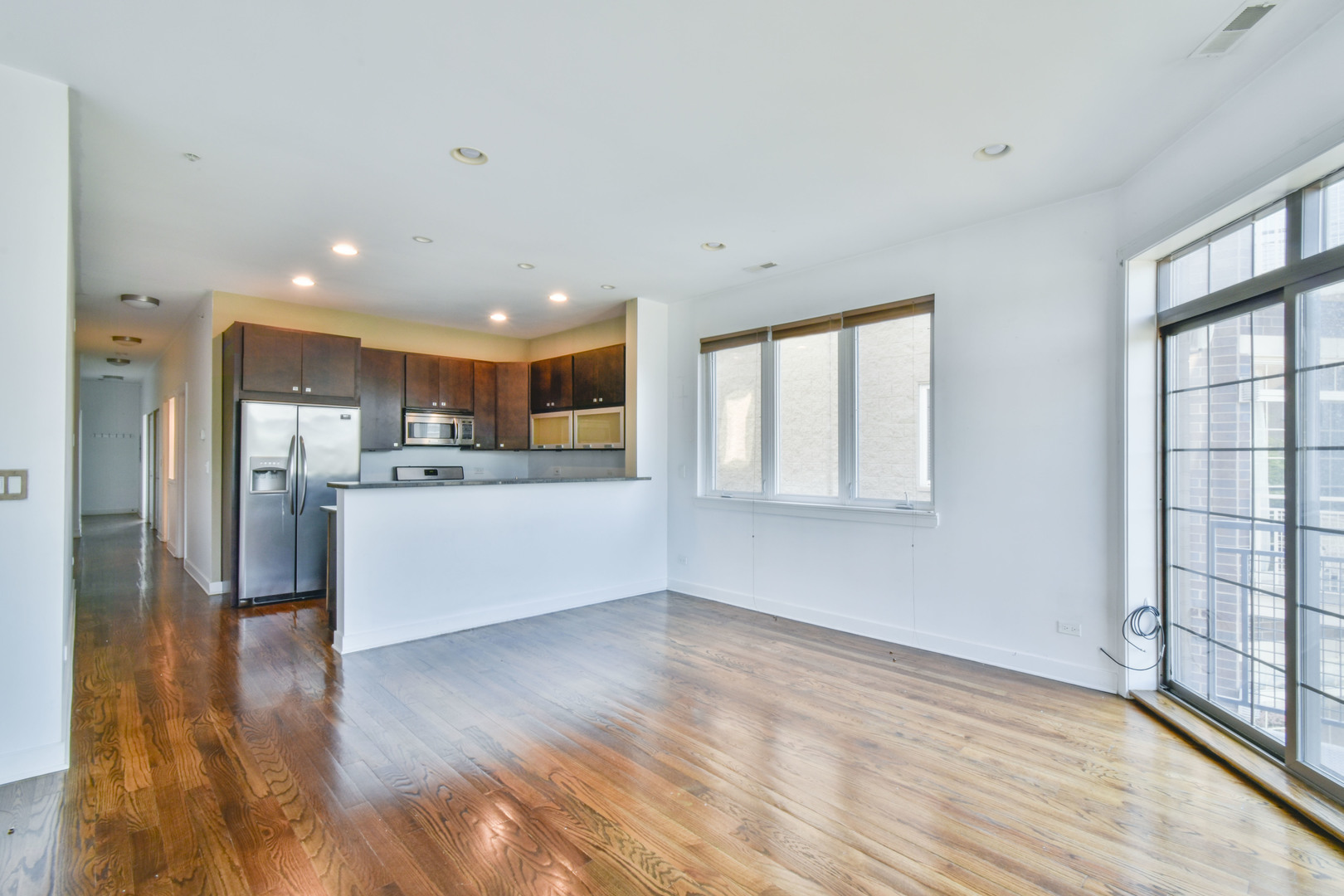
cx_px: 672
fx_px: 560
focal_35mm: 15
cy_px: 448
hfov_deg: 100.4
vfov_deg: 77.3
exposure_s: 1/2.5
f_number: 20
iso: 125
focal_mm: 10
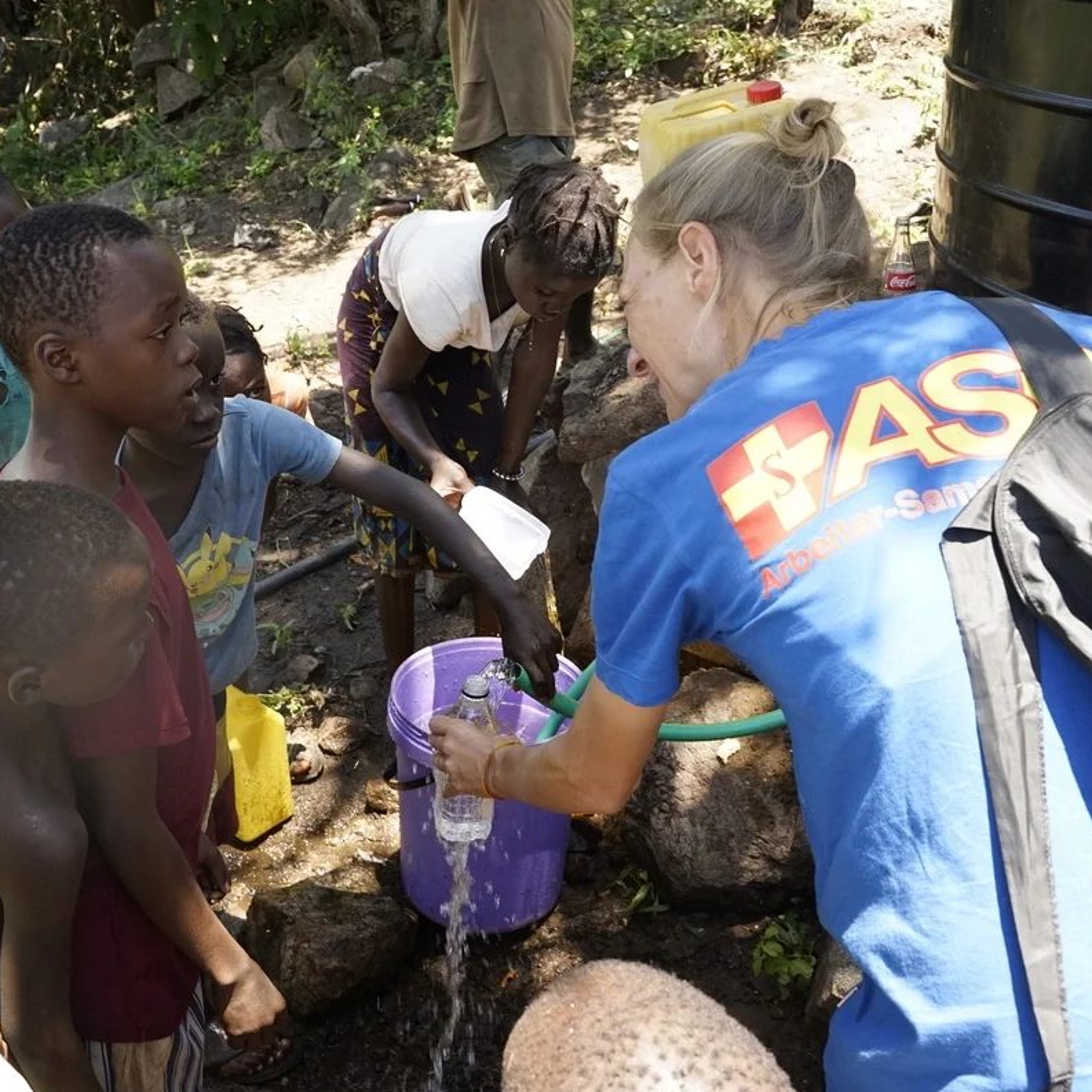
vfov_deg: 46.0
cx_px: 441
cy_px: 549
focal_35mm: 36
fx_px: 1285
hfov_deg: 45.8
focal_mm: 28
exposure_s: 1/160
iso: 640
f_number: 9
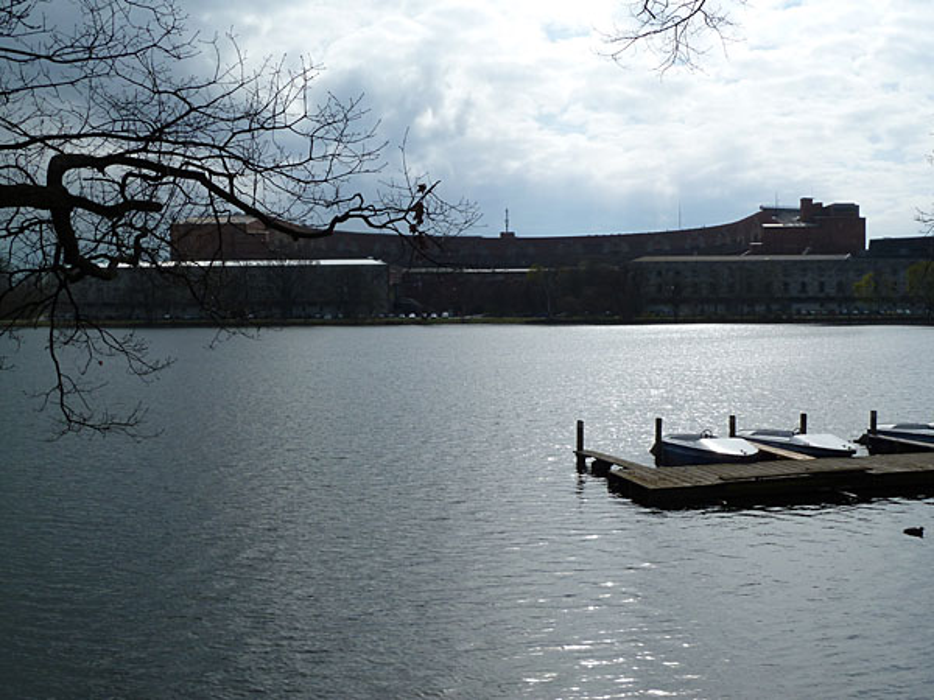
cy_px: 350
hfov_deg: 46.8
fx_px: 1079
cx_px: 467
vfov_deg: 36.0
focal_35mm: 40
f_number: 5.6
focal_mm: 6.5
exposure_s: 1/800
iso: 80
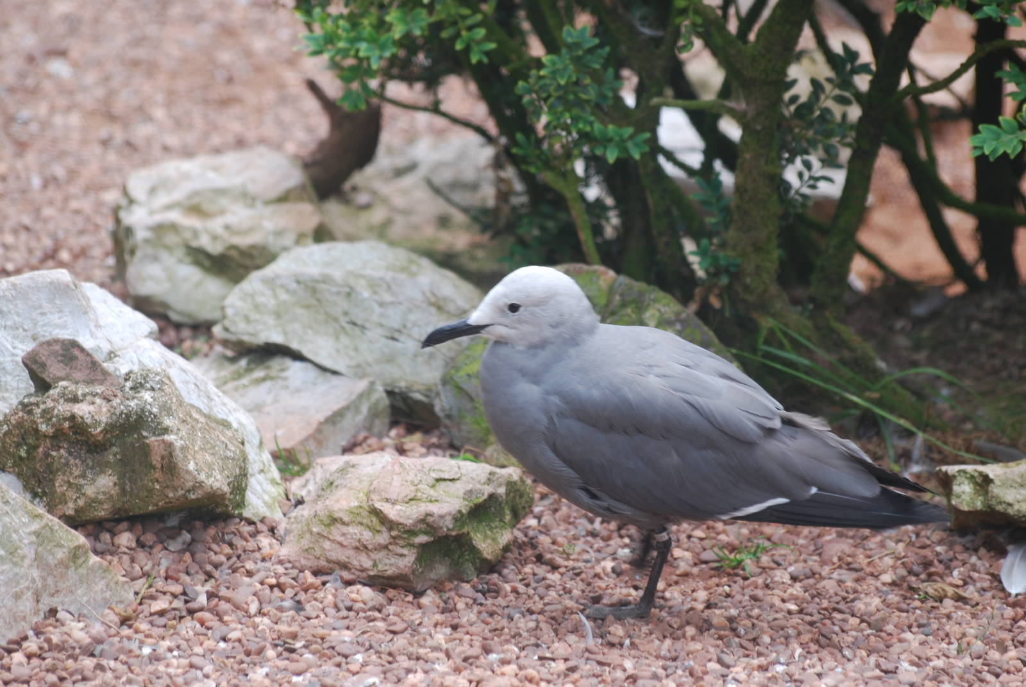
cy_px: 344
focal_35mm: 255
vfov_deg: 5.4
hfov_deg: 8.1
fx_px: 7276
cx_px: 513
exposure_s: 1/125
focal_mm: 170
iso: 200
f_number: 5
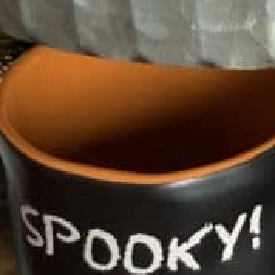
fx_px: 1186
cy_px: 23
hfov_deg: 13.0
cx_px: 277
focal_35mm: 132
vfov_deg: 13.1
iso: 320
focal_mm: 4.25
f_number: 1.8
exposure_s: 1/40
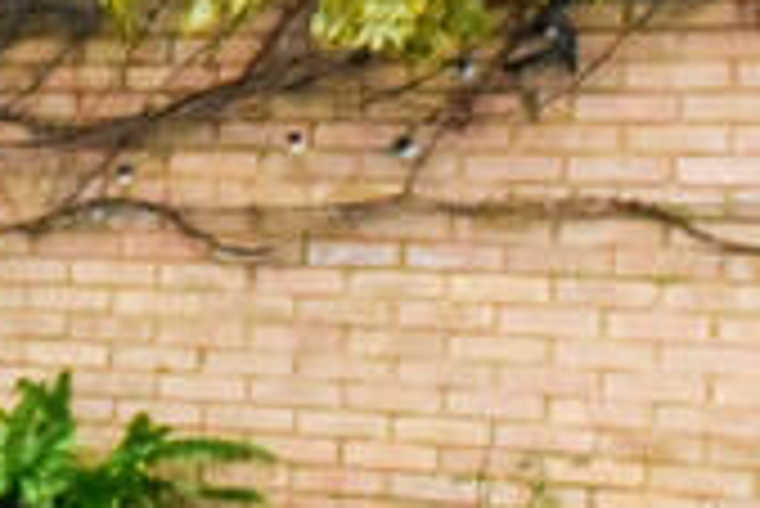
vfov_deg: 15.0
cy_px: 182
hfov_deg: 17.1
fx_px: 1923
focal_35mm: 91
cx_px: -715
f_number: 20
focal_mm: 10
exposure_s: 1/15
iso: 5000
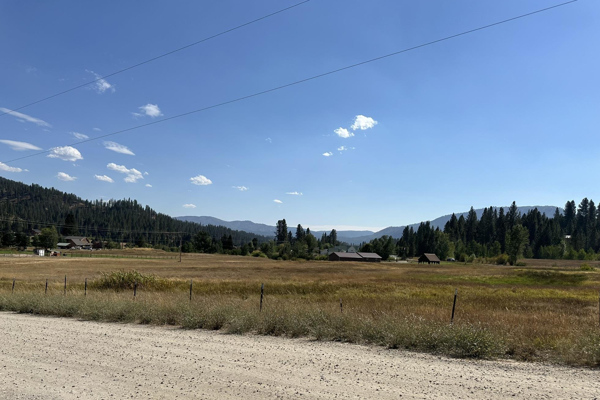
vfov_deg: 49.4
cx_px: 294
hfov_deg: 69.4
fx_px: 433
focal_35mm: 26
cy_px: 231
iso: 80
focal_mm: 6.86
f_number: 1.78
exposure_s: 1/8929
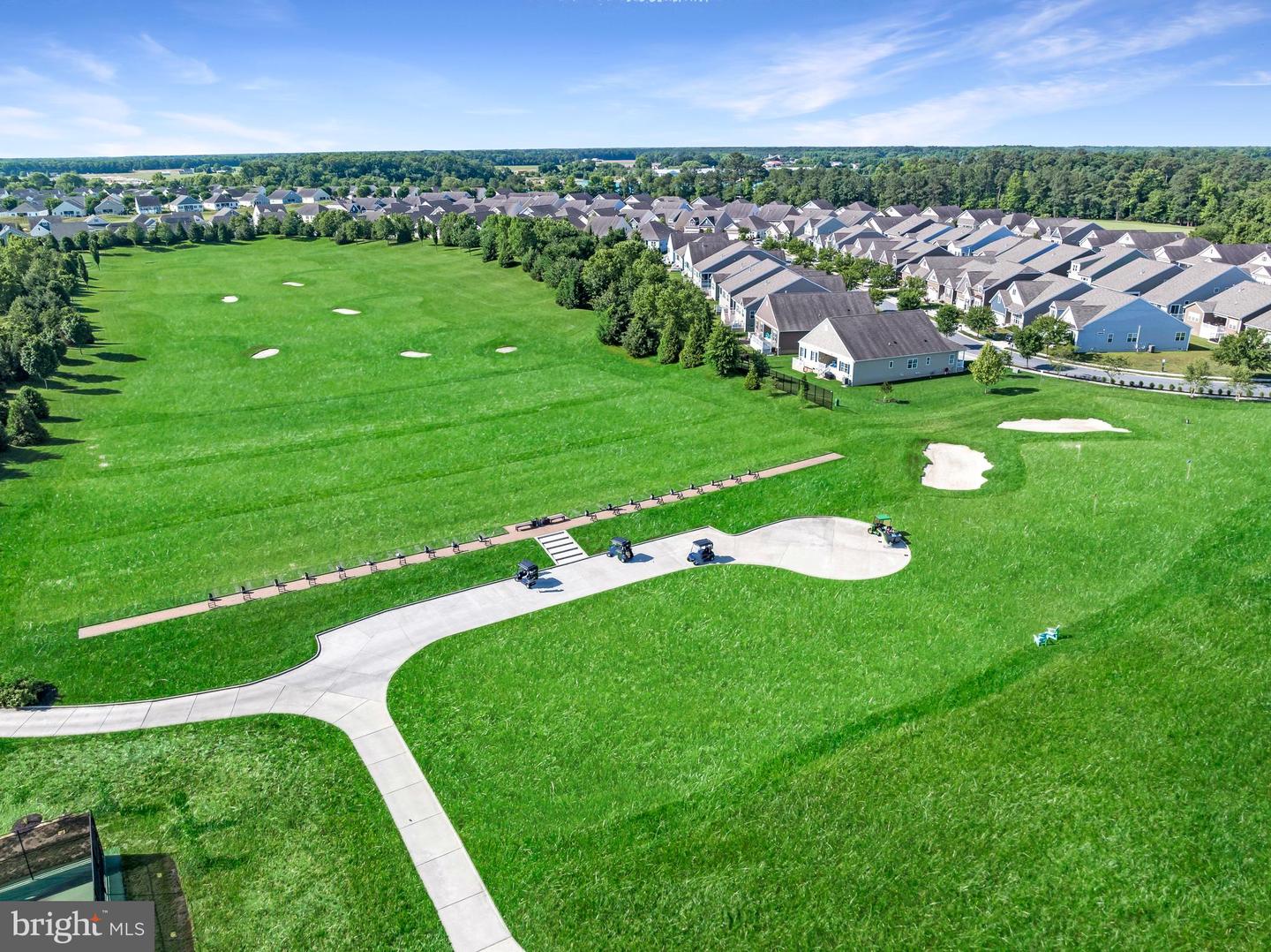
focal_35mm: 24
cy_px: 476
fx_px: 881
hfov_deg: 71.6
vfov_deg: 56.8
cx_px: 636
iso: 110
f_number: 2.8
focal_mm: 12.29
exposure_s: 1/1600
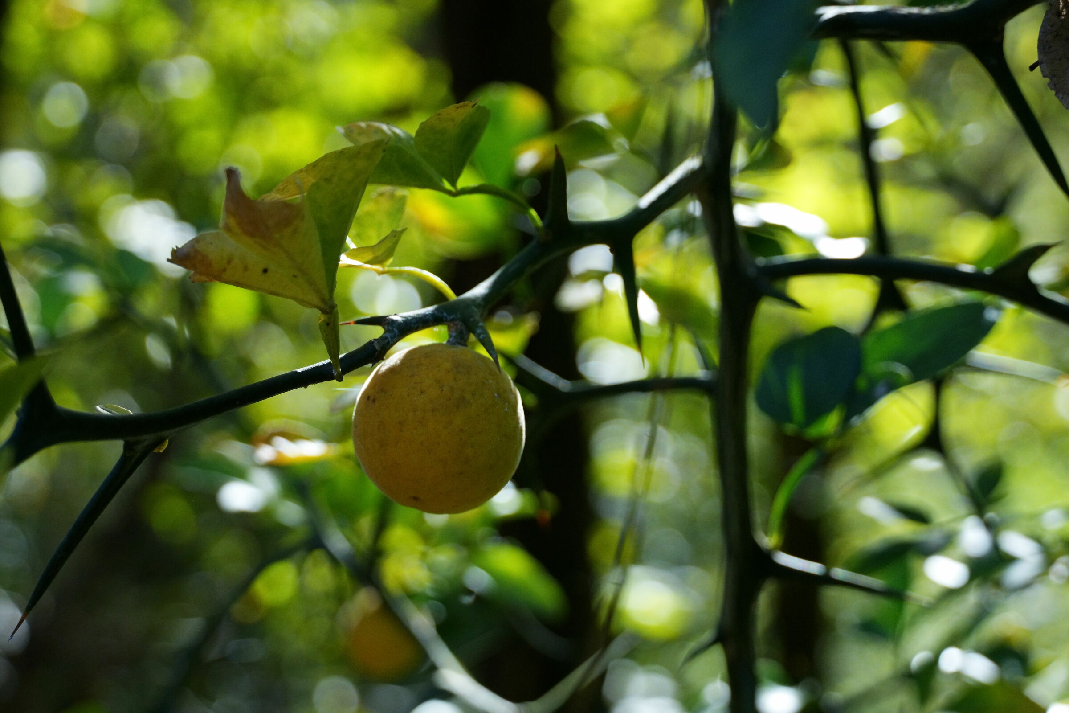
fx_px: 2361
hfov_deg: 25.5
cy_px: 356
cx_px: 534
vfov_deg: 17.2
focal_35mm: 80
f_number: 5
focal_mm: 53
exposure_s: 1/2000
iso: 2000
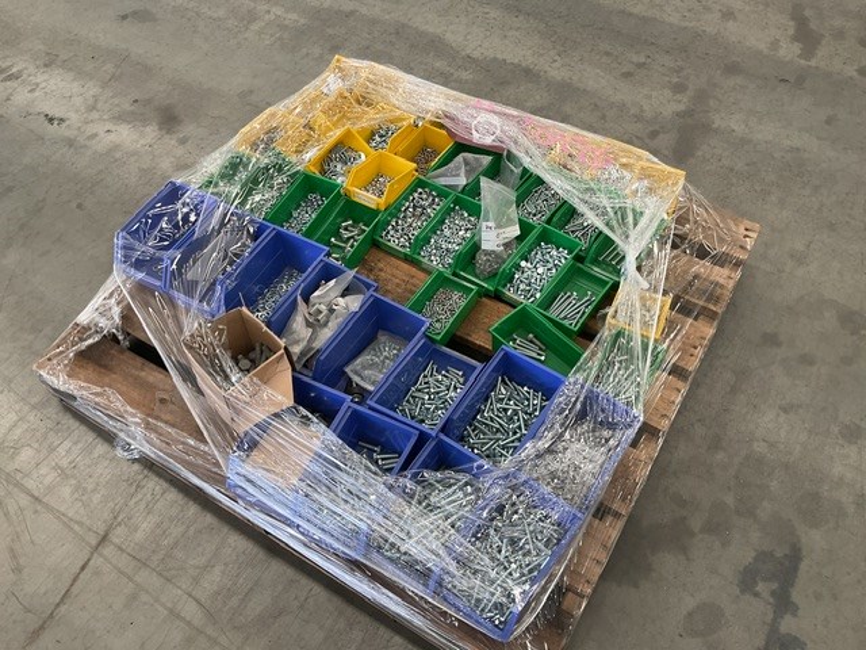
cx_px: 433
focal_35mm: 29
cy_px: 325
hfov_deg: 61.7
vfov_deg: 48.2
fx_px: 726
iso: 40
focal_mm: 3
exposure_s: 1/60
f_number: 1.8
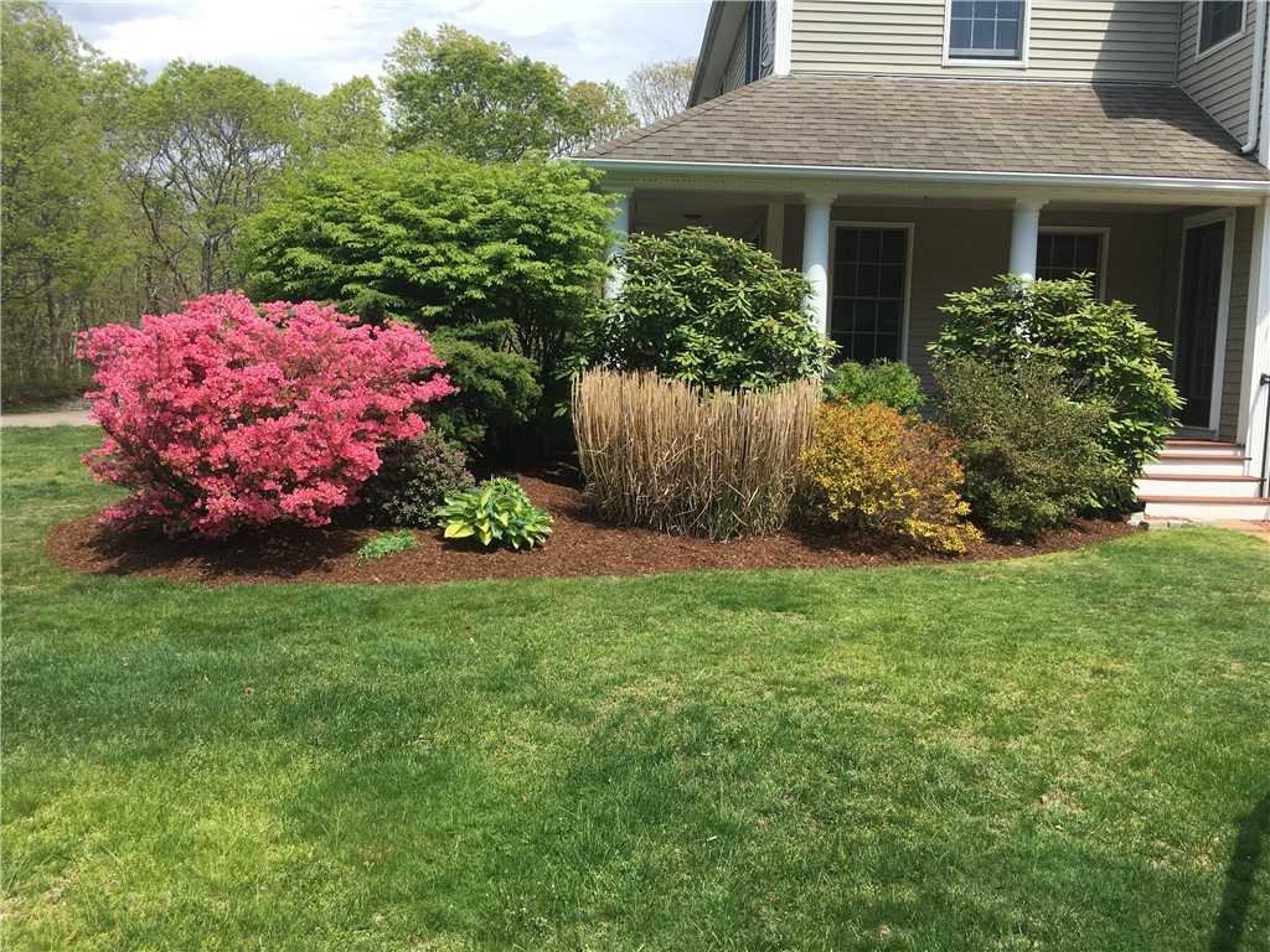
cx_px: 635
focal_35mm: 29
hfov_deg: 61.7
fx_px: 1064
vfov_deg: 48.2
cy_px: 476
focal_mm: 4.15
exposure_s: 1/1026
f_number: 2.2
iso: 25
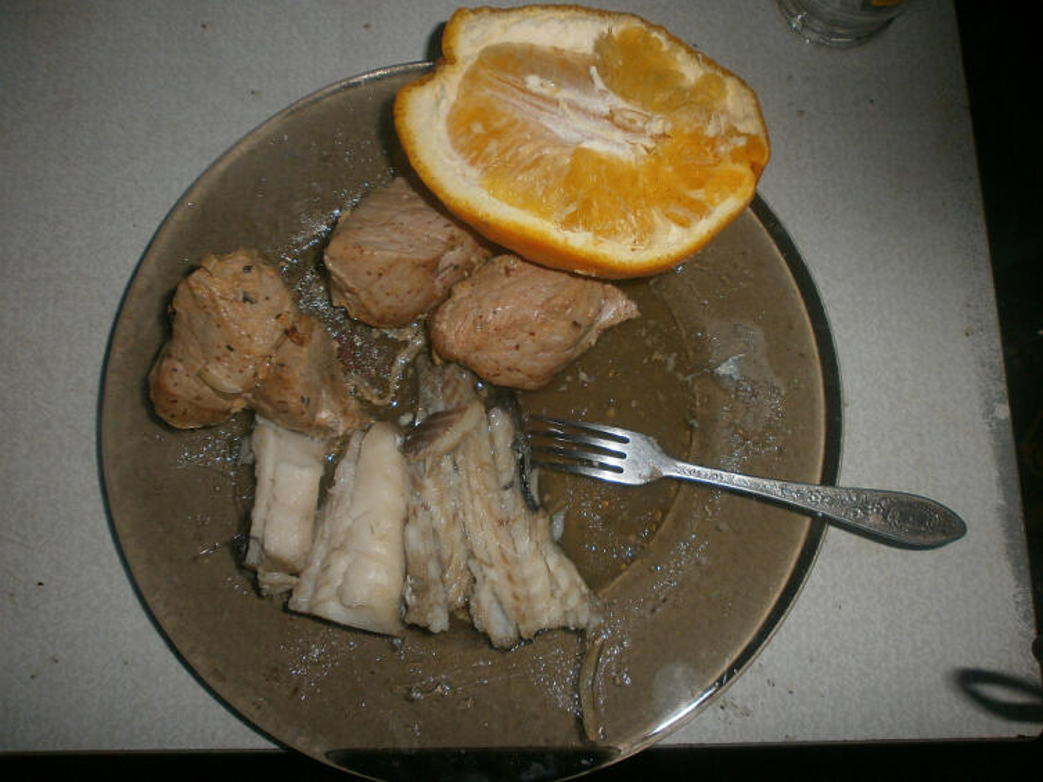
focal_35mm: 27
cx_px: 522
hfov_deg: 65.3
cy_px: 391
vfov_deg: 51.4
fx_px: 814
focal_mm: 4.8
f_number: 2.9
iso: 125
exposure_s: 1/30
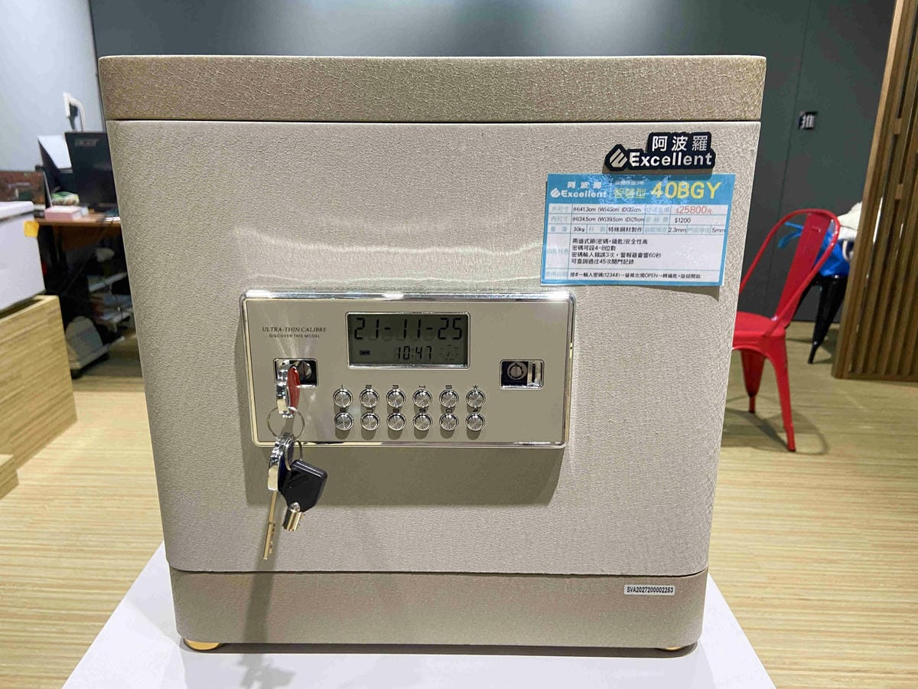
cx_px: 459
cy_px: 344
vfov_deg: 53.1
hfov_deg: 67.3
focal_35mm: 26
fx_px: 690
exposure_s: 1/60
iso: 160
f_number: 1.8
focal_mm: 4.25
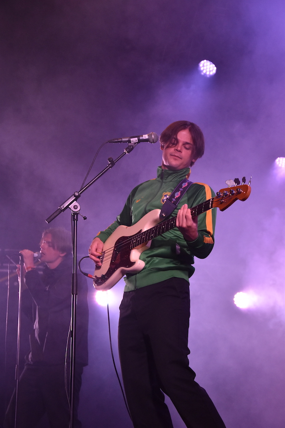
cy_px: 214
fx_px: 926
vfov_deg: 26.0
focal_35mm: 78
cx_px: 142
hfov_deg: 17.5
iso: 1250
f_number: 5
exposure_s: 1/1000
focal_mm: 52
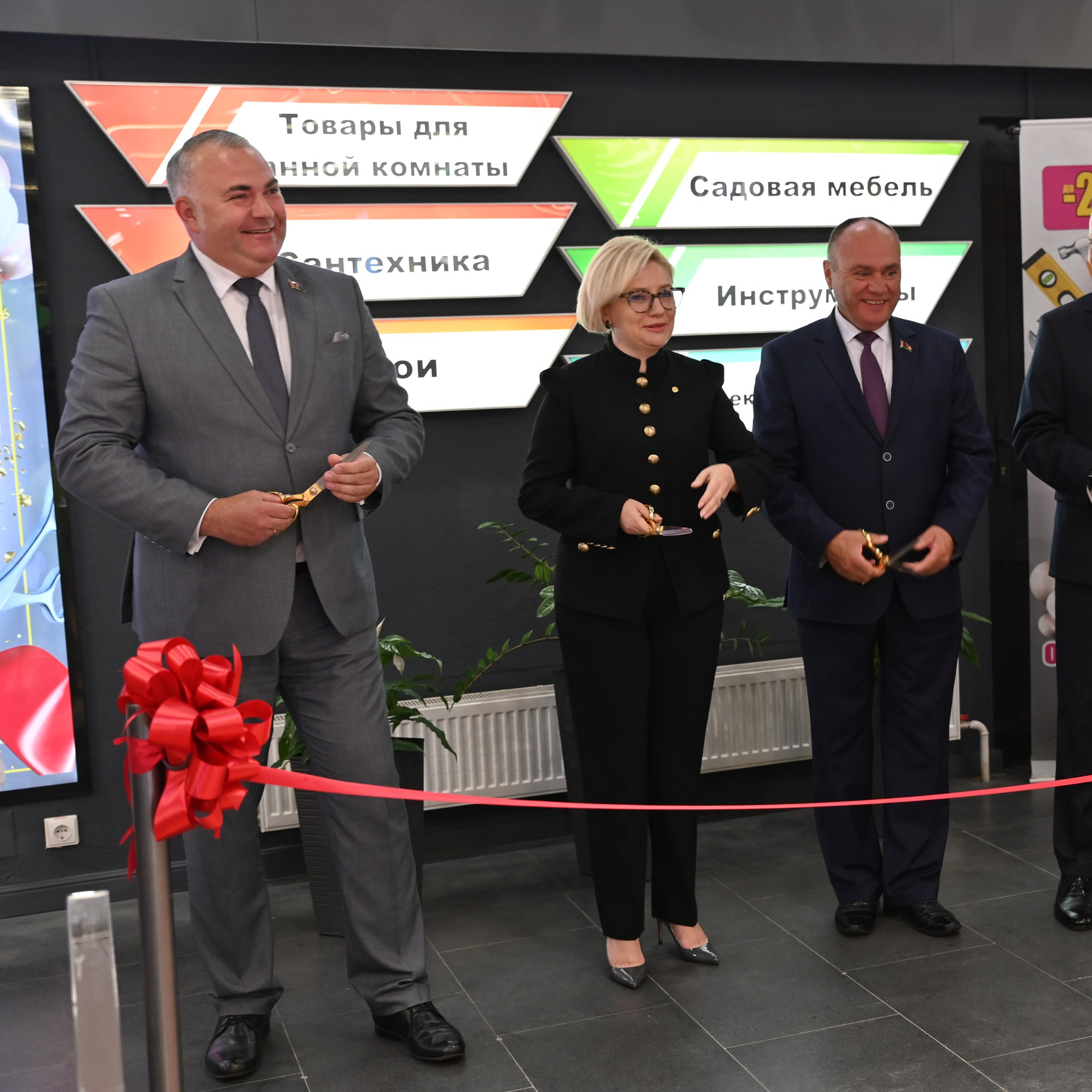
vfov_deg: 32.8
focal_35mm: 52
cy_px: 555
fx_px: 1856
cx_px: 812
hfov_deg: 32.2
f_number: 3.5
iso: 800
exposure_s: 1/125
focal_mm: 40
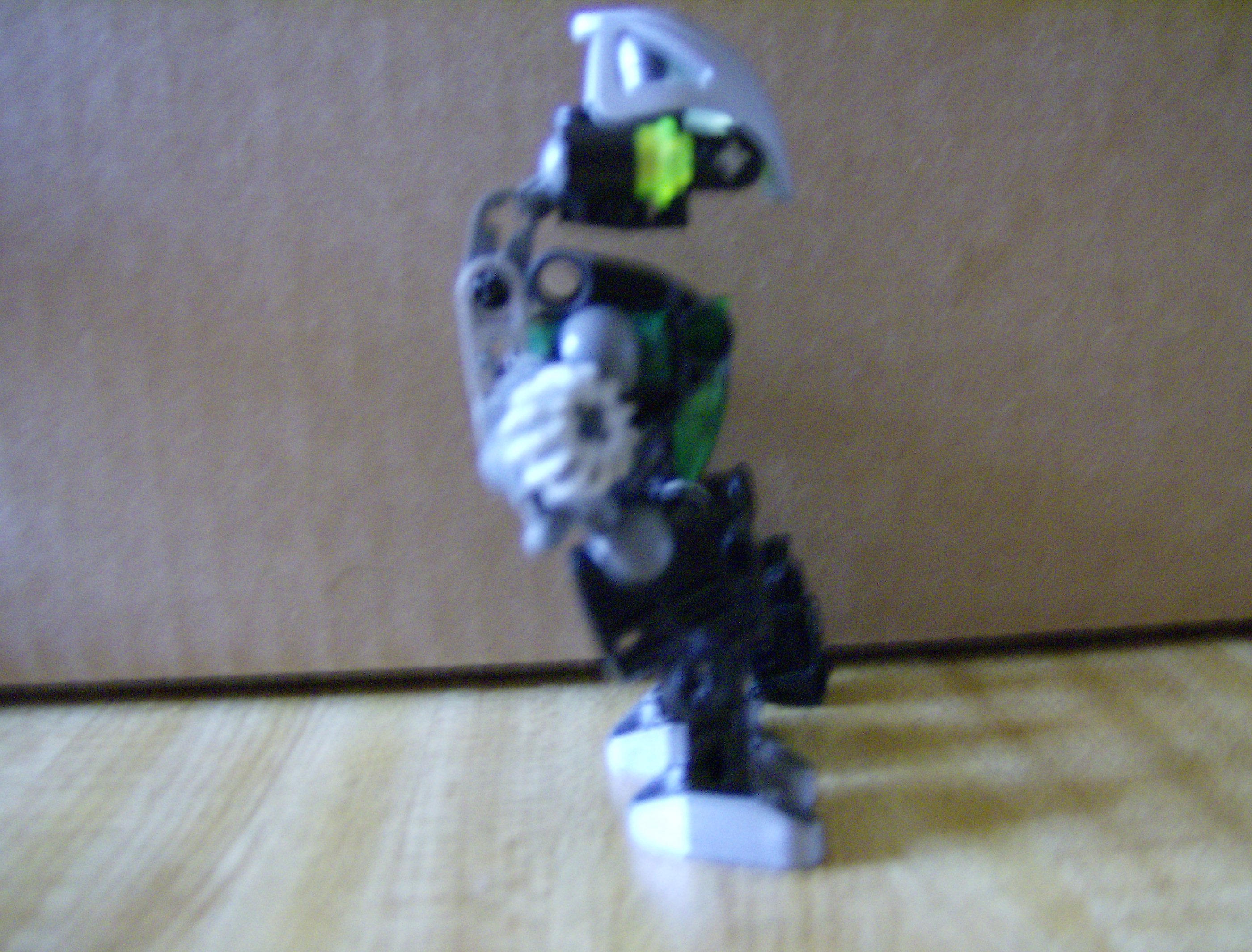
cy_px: 476
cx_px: 626
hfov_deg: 51.1
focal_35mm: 36
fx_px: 1308
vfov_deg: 40.0
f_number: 2.8
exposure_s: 1/10.9
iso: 200
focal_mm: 6
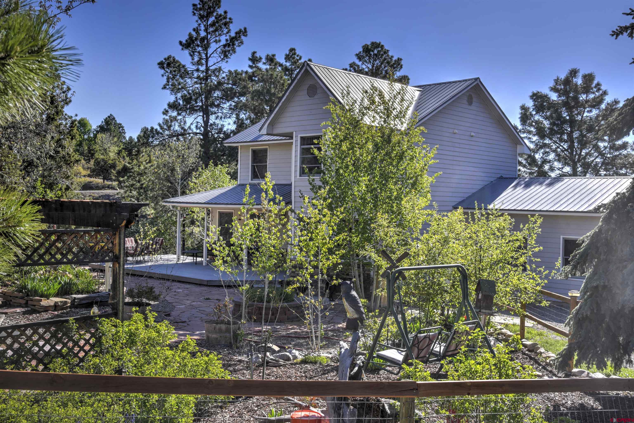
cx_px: 317
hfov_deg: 54.4
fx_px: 616
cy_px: 212
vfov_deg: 37.8
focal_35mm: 35
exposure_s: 1/800
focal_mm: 35
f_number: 8
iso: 400
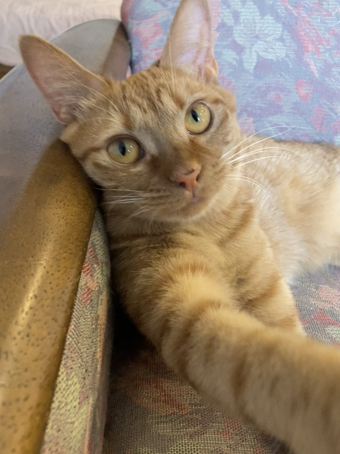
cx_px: 170
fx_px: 367
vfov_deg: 63.4
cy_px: 227
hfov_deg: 49.7
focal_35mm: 28
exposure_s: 1/30
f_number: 1.8
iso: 400
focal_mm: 3.99
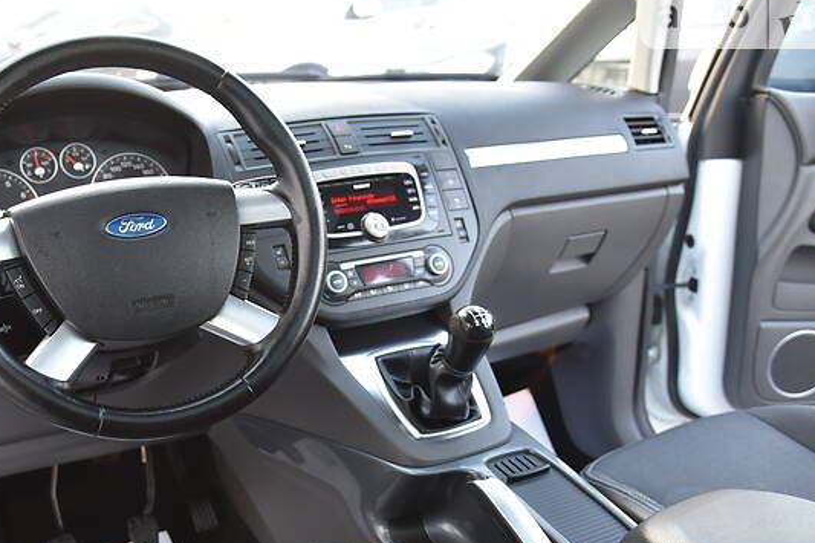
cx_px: 271
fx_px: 815
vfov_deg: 36.4
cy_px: 372
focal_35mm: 36
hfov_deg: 52.1
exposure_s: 1/60
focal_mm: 24
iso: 720
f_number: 4
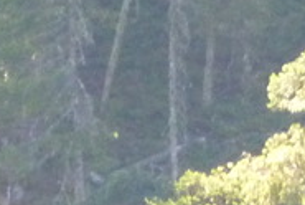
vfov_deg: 0.9
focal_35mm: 1473
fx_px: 12499
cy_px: 656
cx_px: 493
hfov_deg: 1.4
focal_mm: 36
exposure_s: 1/80
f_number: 5.9
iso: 400
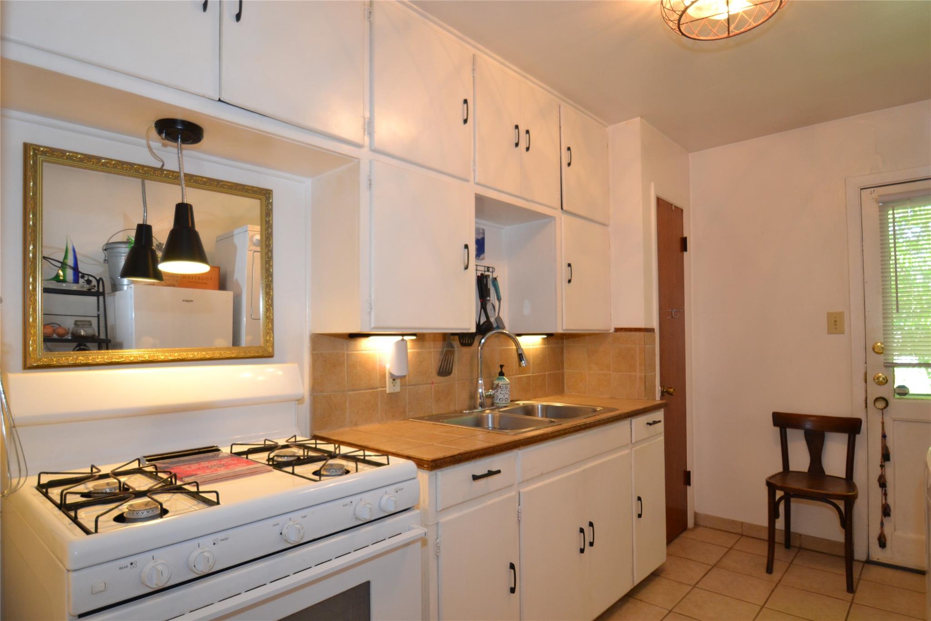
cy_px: 310
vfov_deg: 67.4
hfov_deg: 90.0
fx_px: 465
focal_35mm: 18
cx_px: 466
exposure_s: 1/60
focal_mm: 12
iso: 640
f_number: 3.8
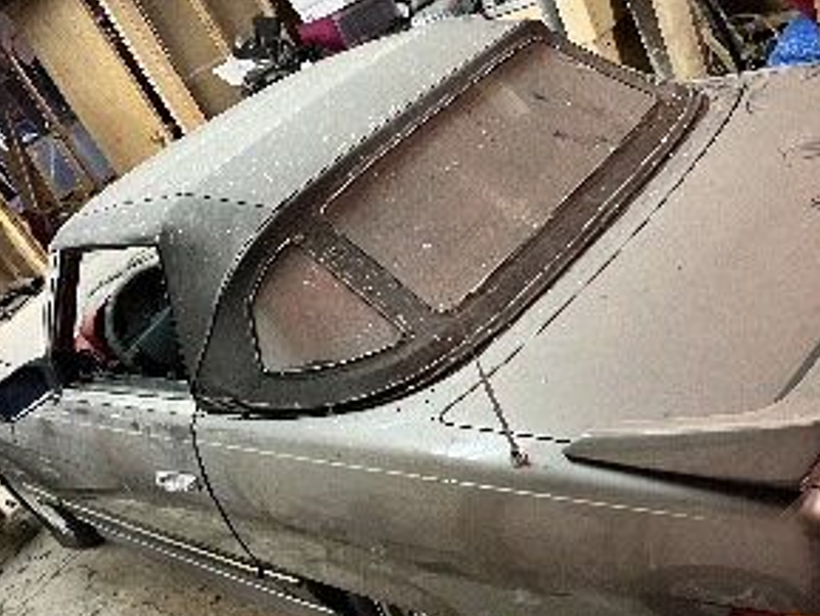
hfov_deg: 50.4
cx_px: 550
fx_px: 853
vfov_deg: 39.3
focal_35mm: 36
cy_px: 400
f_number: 1.6
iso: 640
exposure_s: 1/40
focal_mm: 5.1
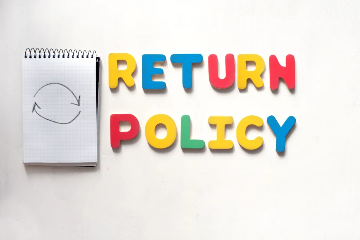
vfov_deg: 27.0
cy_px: 120
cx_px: 180
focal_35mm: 50
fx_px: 500
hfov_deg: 39.6
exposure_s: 1/125
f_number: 8
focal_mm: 50
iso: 320
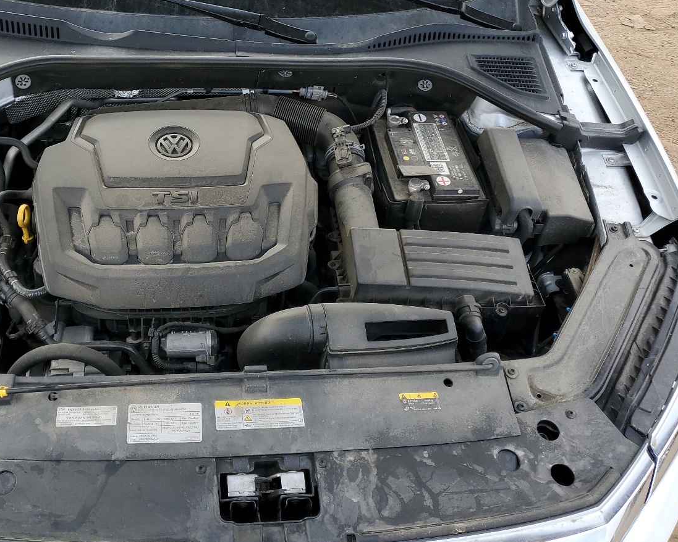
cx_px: 229
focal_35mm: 37
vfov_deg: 39.9
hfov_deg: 48.3
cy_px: 201
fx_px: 743
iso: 50
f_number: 1.5
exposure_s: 1/476
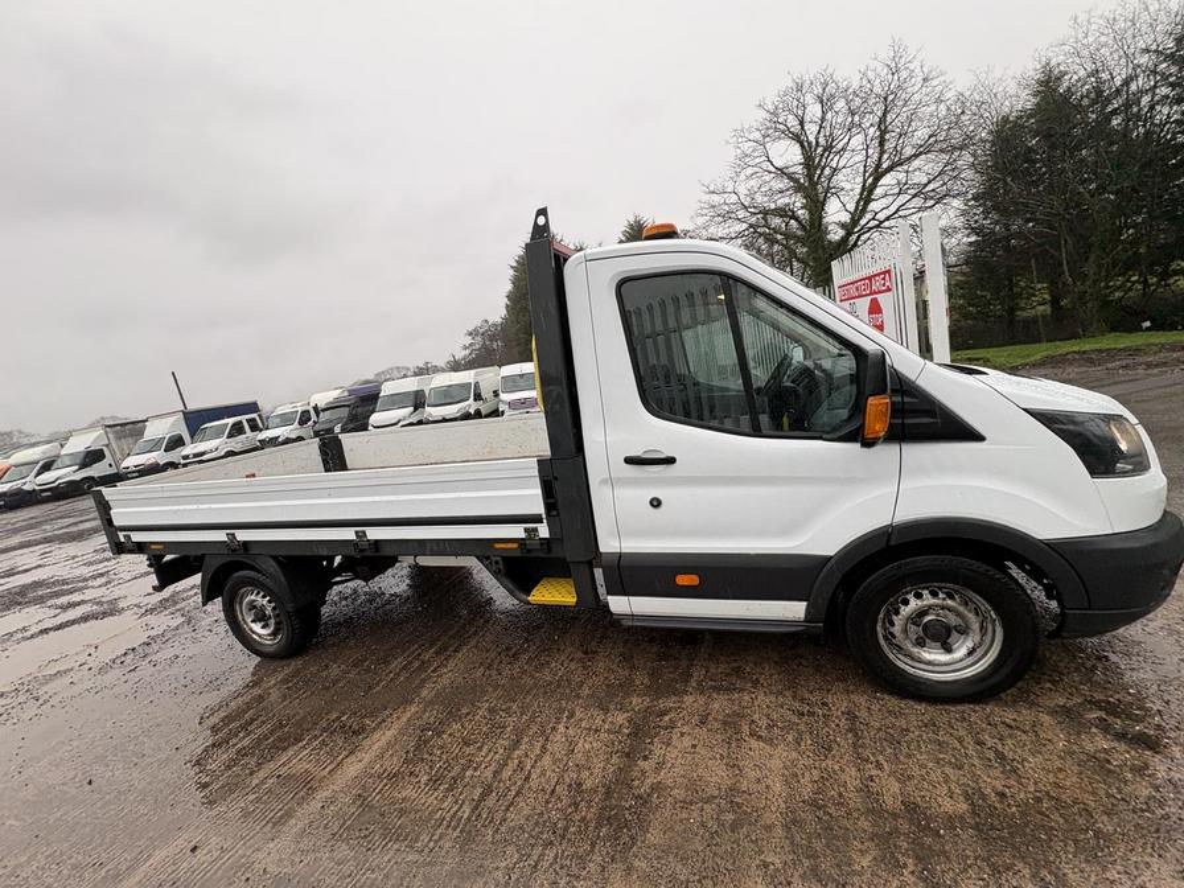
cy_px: 444
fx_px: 479
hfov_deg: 102.1
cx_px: 592
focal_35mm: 14
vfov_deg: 85.7
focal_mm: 2.22
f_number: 2.2
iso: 50
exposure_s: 1/99
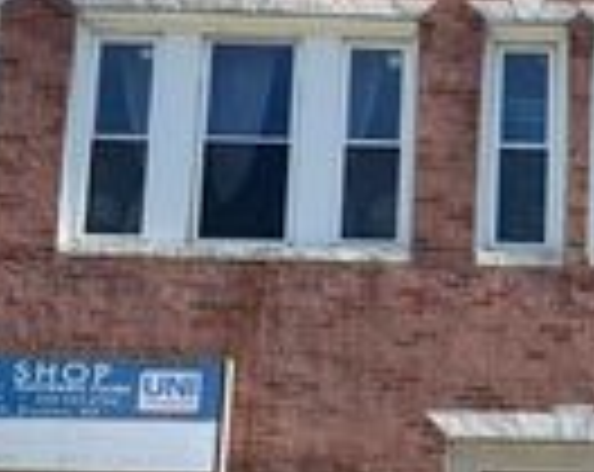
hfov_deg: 20.9
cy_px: 290
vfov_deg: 17.2
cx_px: 590
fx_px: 1561
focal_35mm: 89
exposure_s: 1/1949
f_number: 1.78
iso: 80
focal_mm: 6.76
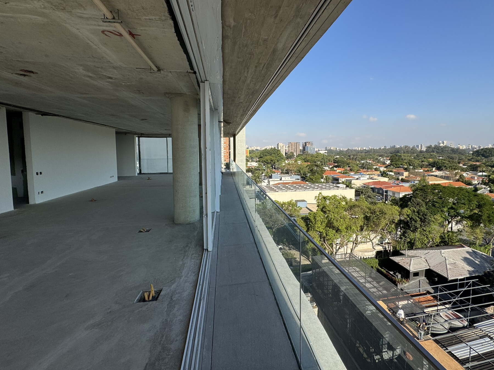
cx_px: 268
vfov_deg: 77.9
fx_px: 228
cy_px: 167
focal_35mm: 16
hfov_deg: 94.3
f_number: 2.2
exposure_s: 1/1567
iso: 50
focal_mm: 2.22
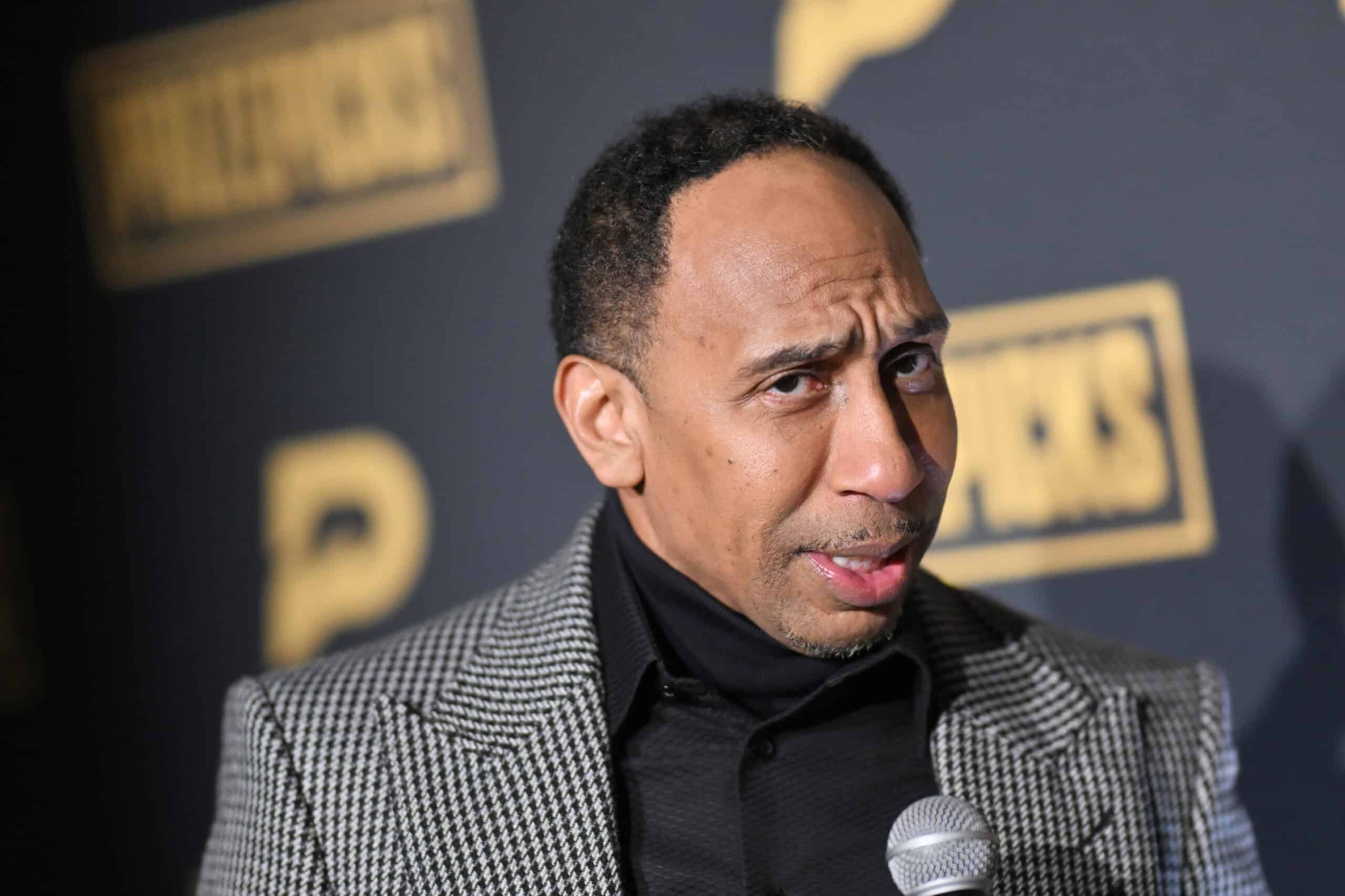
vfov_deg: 10.8
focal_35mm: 127
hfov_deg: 16.1
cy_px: 448
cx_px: 672
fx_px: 4743
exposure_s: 1/1250
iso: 800
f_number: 1.2
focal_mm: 85
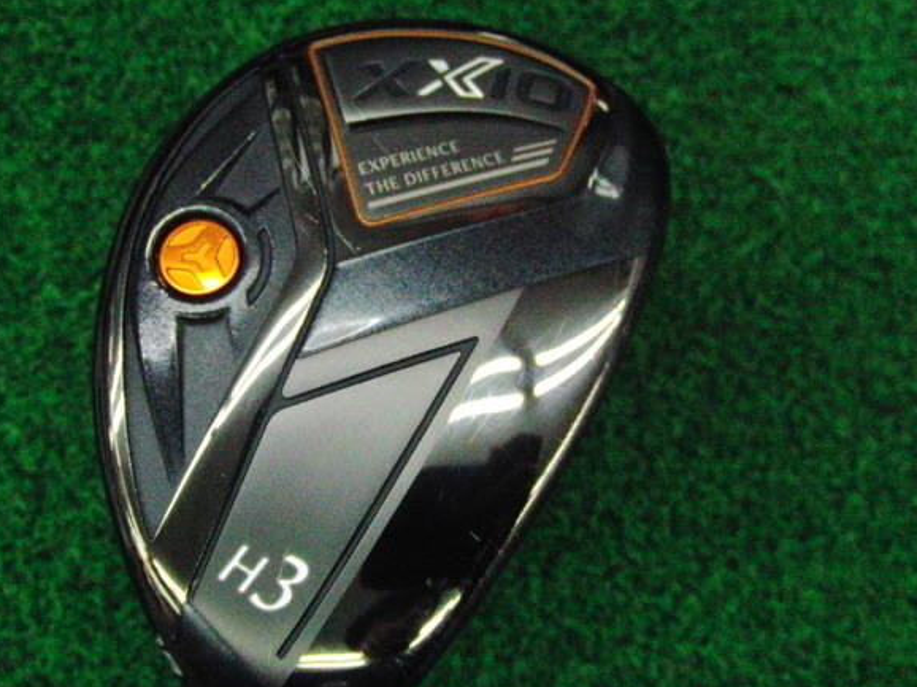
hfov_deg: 45.8
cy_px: 324
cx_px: 422
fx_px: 1086
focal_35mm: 41
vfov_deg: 35.1
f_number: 3.6
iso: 3200
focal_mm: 6.42
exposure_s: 1/500
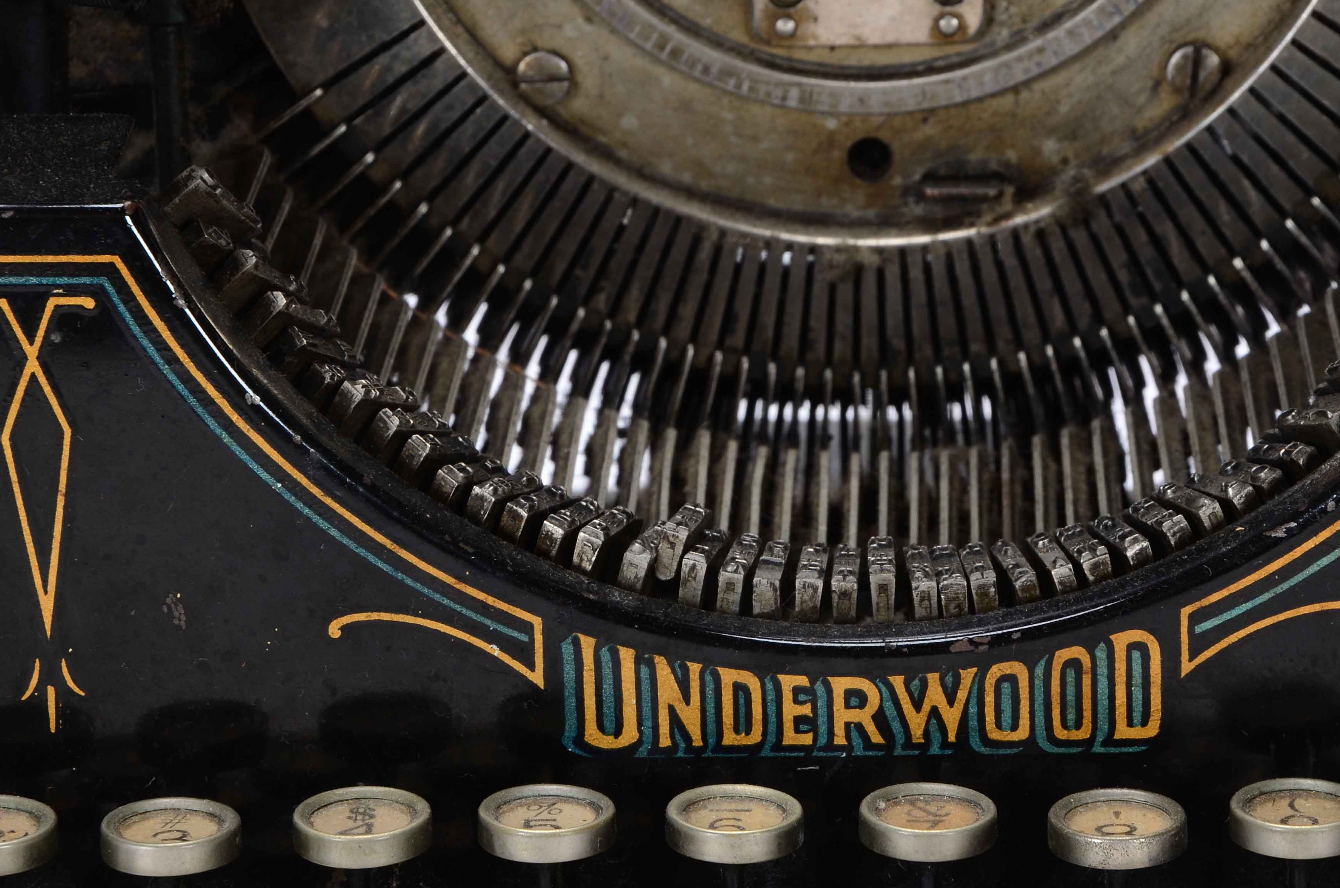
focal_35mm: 208
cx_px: 804
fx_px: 7726
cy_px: 537
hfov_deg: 9.9
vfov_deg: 6.6
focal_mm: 98
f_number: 14
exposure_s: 1/160
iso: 200
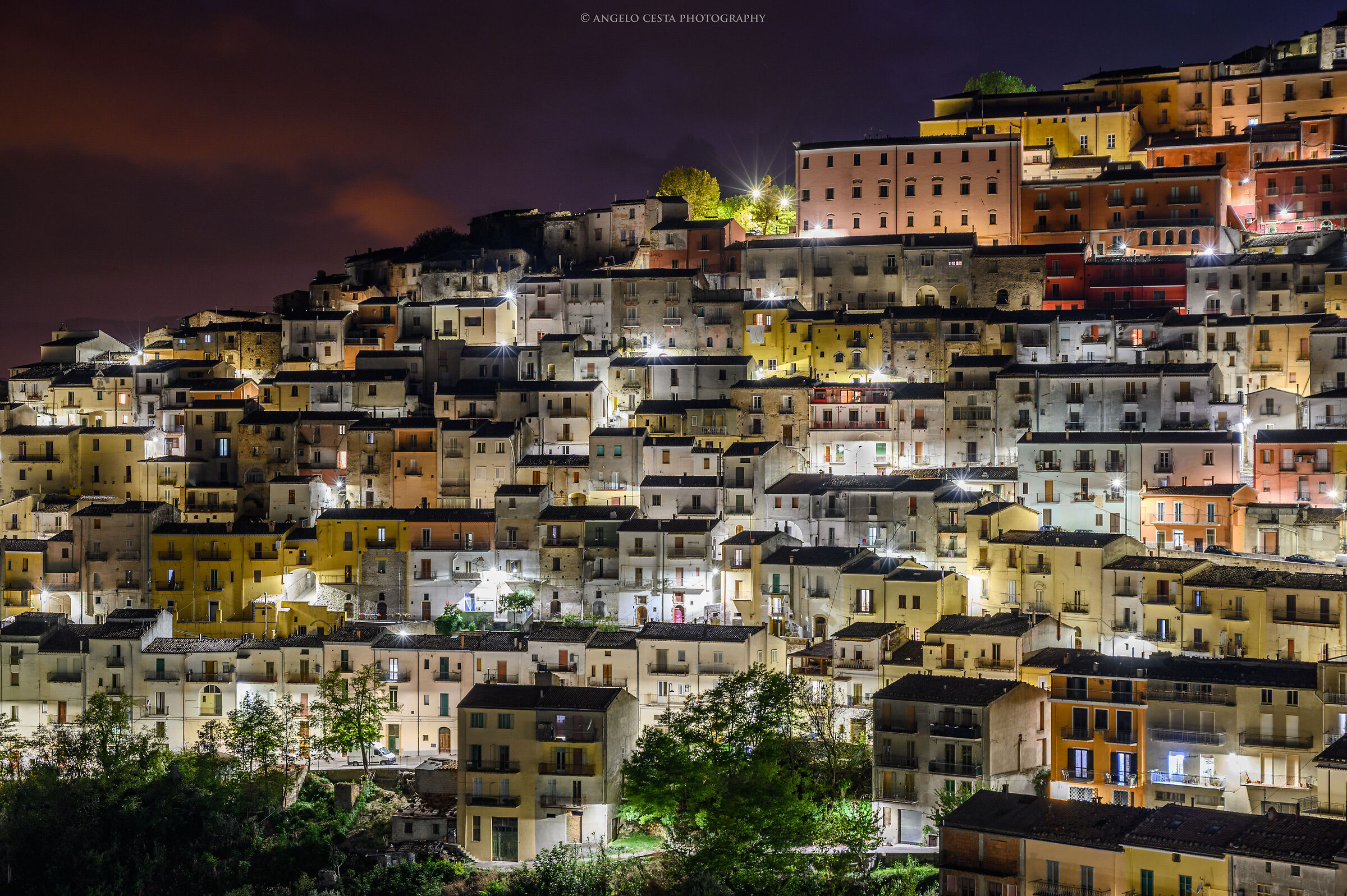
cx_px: 674
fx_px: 2244
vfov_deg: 22.6
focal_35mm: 60
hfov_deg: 33.4
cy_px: 448
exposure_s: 25
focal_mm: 60
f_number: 5.6
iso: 100
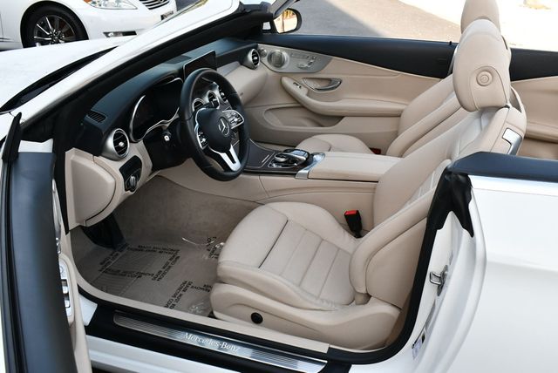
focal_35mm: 36
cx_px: 279
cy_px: 186
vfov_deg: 36.9
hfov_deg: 53.1
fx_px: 558
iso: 280
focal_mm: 18
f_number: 5.6
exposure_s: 1/250
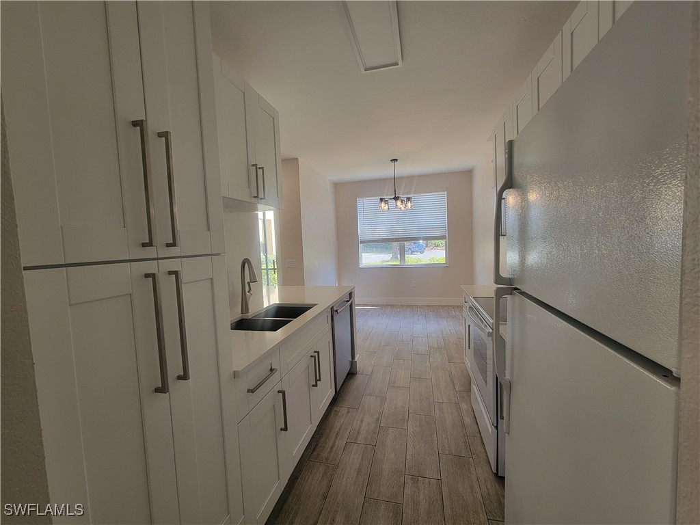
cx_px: 350
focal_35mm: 13
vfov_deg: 89.9
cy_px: 262
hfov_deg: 106.2
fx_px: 263
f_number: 2.2
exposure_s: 1/60
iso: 80
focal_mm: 2.2
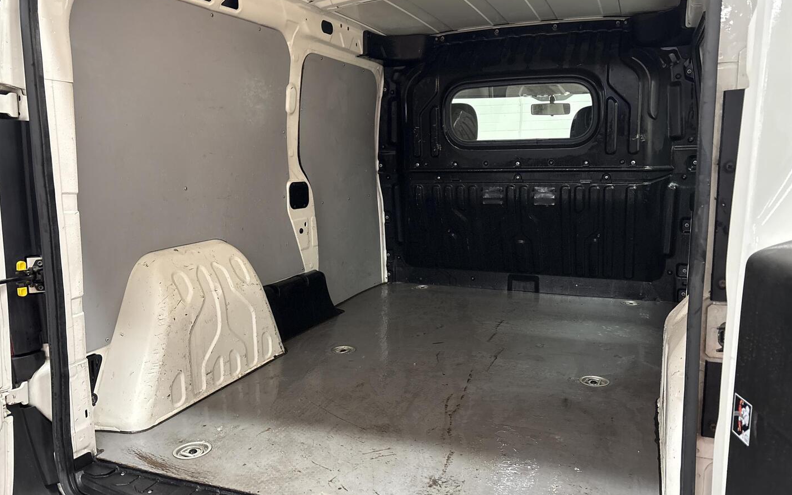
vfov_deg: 44.5
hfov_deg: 66.5
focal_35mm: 28
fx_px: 604
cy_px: 242
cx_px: 400
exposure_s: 1/50
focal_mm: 5.96
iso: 500
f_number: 1.6
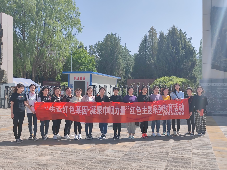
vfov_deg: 37.7
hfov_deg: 49.0
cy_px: 85
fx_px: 249
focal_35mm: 38
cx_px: 114
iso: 50
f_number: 1.95
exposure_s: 1/2384
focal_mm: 7.59
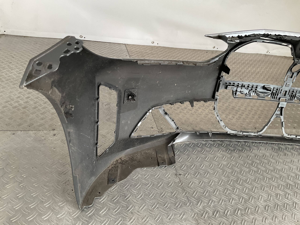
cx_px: 150
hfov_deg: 61.7
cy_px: 112
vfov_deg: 48.2
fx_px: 251
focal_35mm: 29
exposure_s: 1/60
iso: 80
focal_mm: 3
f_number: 1.8
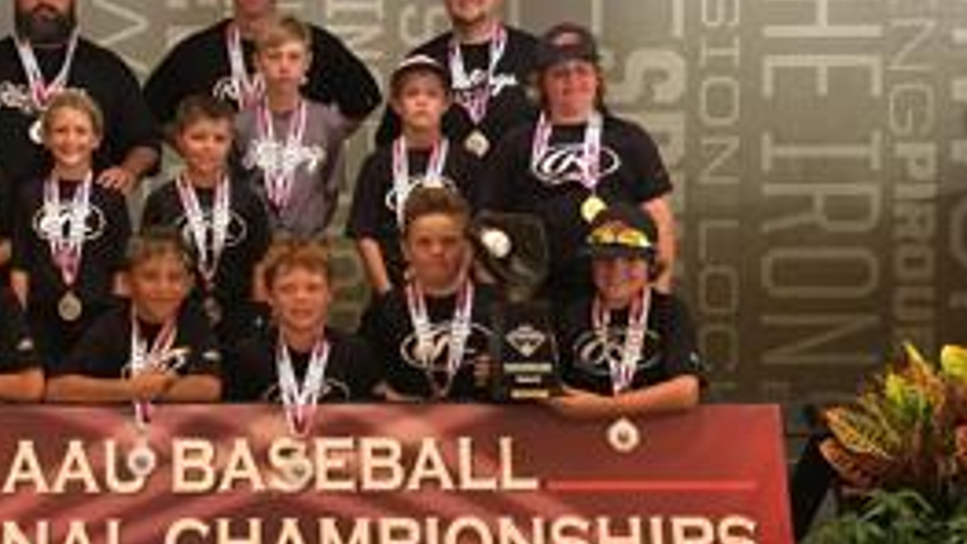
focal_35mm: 66
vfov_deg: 18.2
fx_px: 1692
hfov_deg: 31.2
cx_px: 221
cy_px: 221
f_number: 2.2
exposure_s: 1/15
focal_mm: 4.15
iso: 200
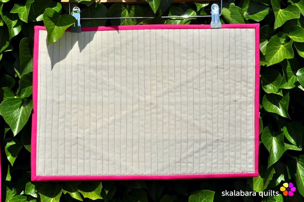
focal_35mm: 57
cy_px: 101
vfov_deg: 23.7
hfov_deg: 35.1
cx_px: 152
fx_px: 481
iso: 200
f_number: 18
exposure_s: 1/320
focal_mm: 38
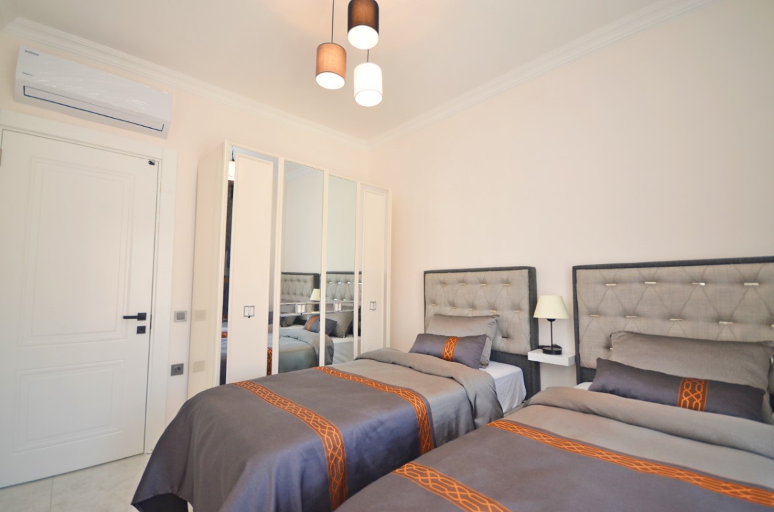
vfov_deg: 77.1
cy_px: 256
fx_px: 322
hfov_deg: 100.5
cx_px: 387
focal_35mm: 15
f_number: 4
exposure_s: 1/60
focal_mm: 10
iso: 320
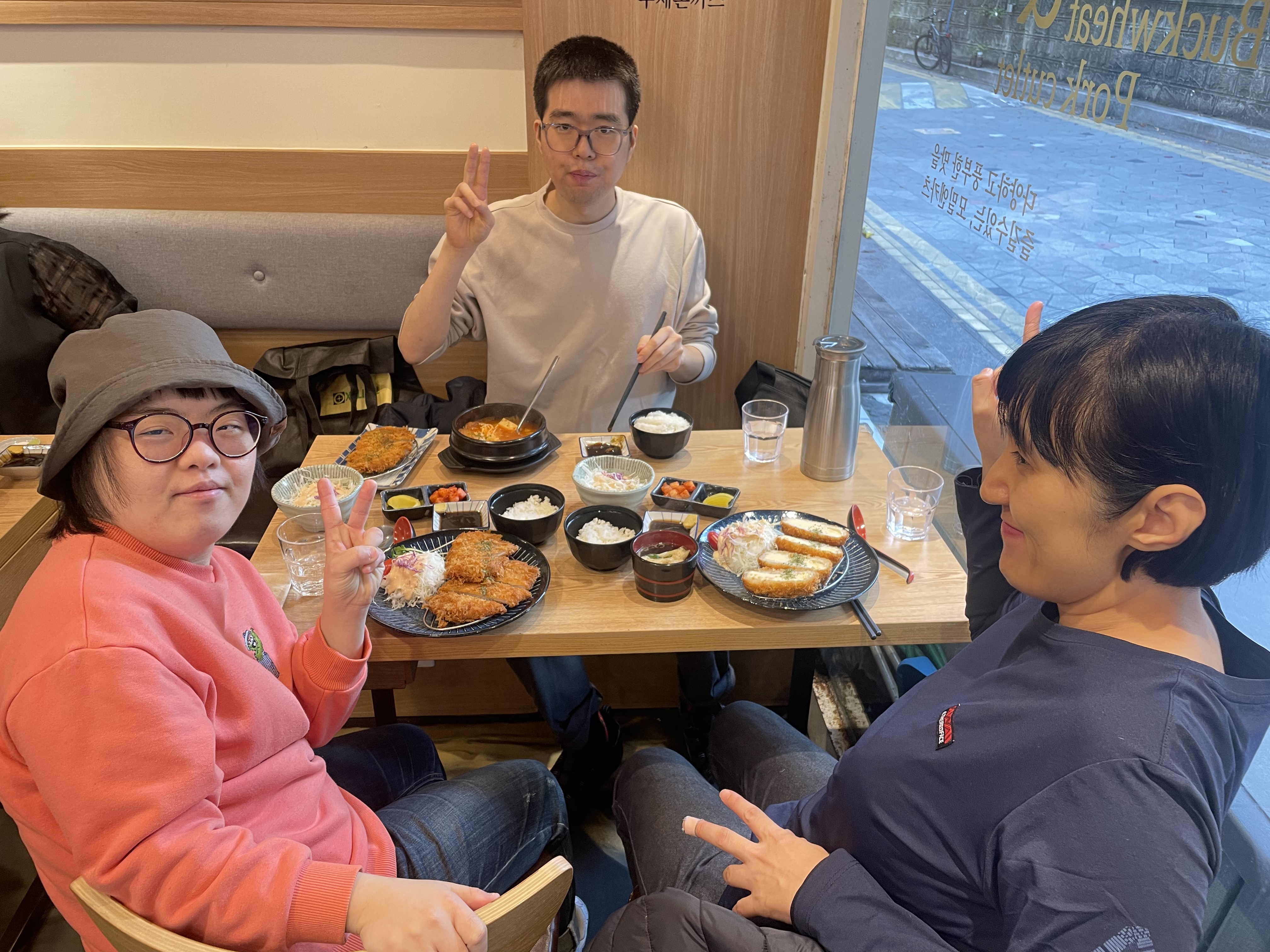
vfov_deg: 53.1
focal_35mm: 26
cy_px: 476
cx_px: 635
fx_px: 954
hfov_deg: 67.3
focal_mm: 4.2
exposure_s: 1/60
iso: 80
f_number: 1.6
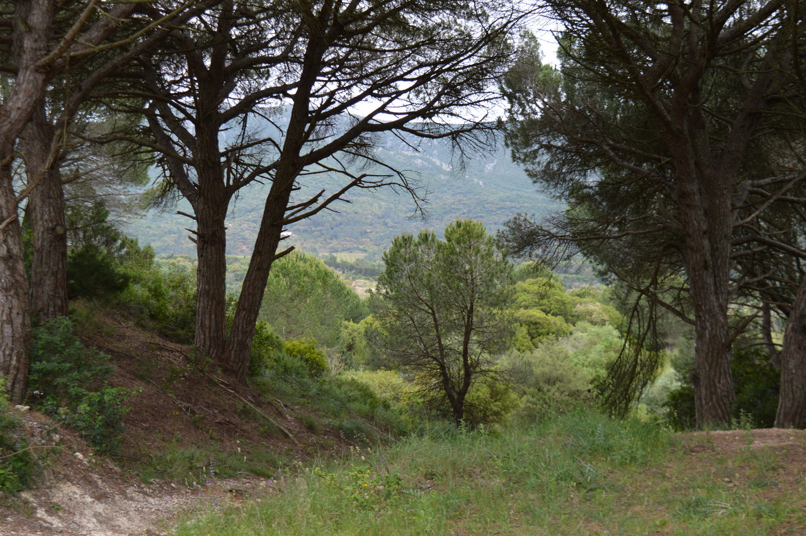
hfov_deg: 41.1
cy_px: 268
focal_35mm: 48
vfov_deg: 28.0
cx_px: 403
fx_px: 1074
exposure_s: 1/125
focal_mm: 32
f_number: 5.6
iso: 220
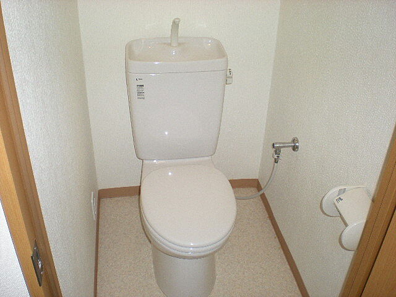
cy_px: 148
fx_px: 435
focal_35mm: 38
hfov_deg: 49.0
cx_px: 198
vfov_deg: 37.7
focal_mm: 6.3
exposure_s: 1/60
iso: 119
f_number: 3.1
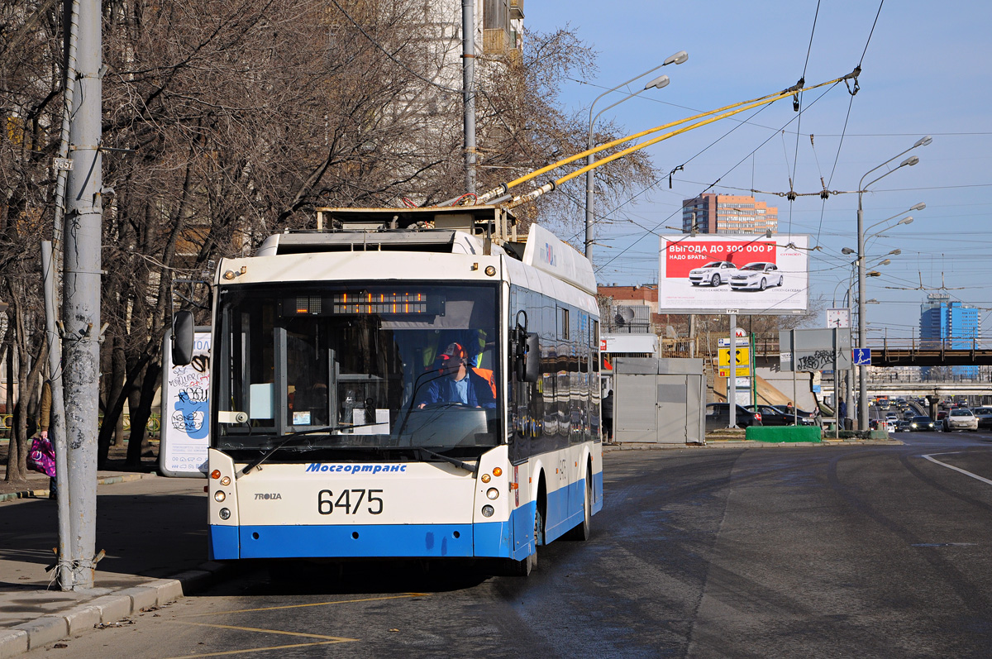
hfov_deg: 21.9
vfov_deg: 14.7
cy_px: 330
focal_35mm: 93
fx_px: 2560
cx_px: 496
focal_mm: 62
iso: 320
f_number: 8
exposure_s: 1/1000
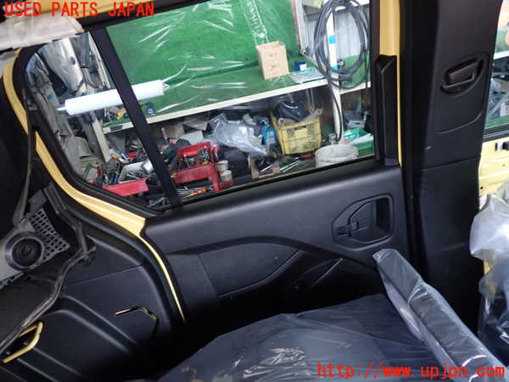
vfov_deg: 46.8
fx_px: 441
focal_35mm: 30
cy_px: 191
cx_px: 254
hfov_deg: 60.0
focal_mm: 5.4
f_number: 2.3
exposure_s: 1/30
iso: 320
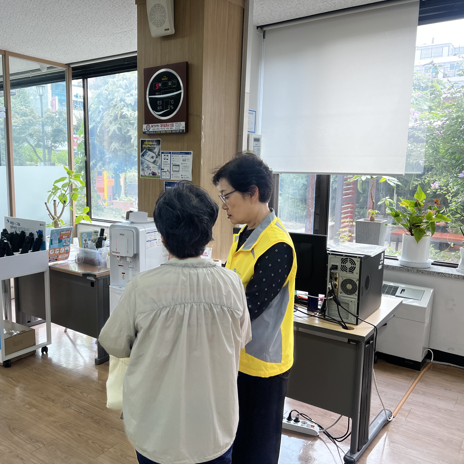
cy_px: 231
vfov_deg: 52.5
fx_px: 470
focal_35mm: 31
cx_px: 177
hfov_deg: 52.0
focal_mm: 5.7
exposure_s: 1/196
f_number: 1.5
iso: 40
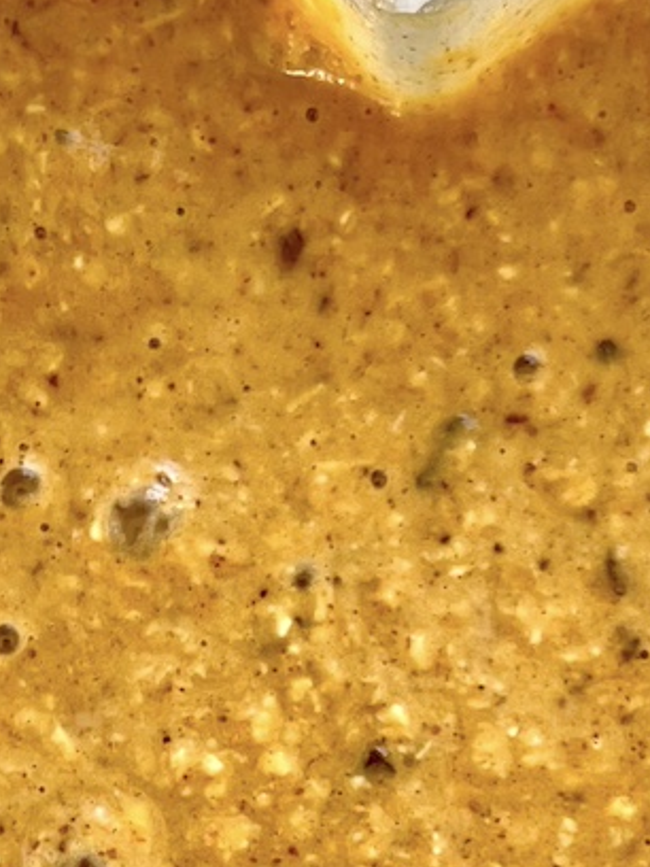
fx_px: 2554
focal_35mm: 102
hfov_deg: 14.5
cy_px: 914
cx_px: 382
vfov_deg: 18.6
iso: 80
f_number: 1.5
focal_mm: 5.7
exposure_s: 1/121
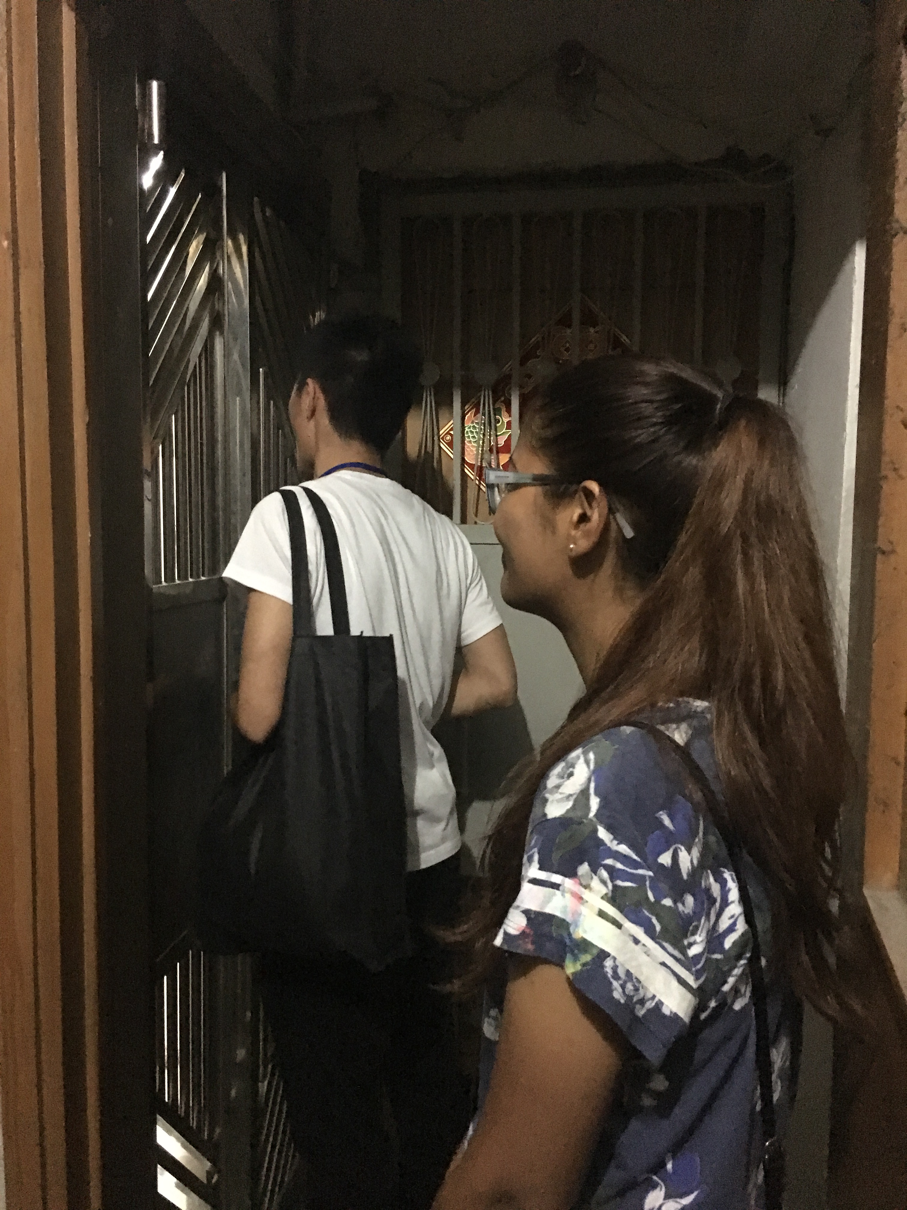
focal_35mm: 29
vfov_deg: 61.7
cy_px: 605
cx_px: 454
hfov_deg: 48.2
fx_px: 1013
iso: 1250
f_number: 2.2
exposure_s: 1/17
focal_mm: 4.15
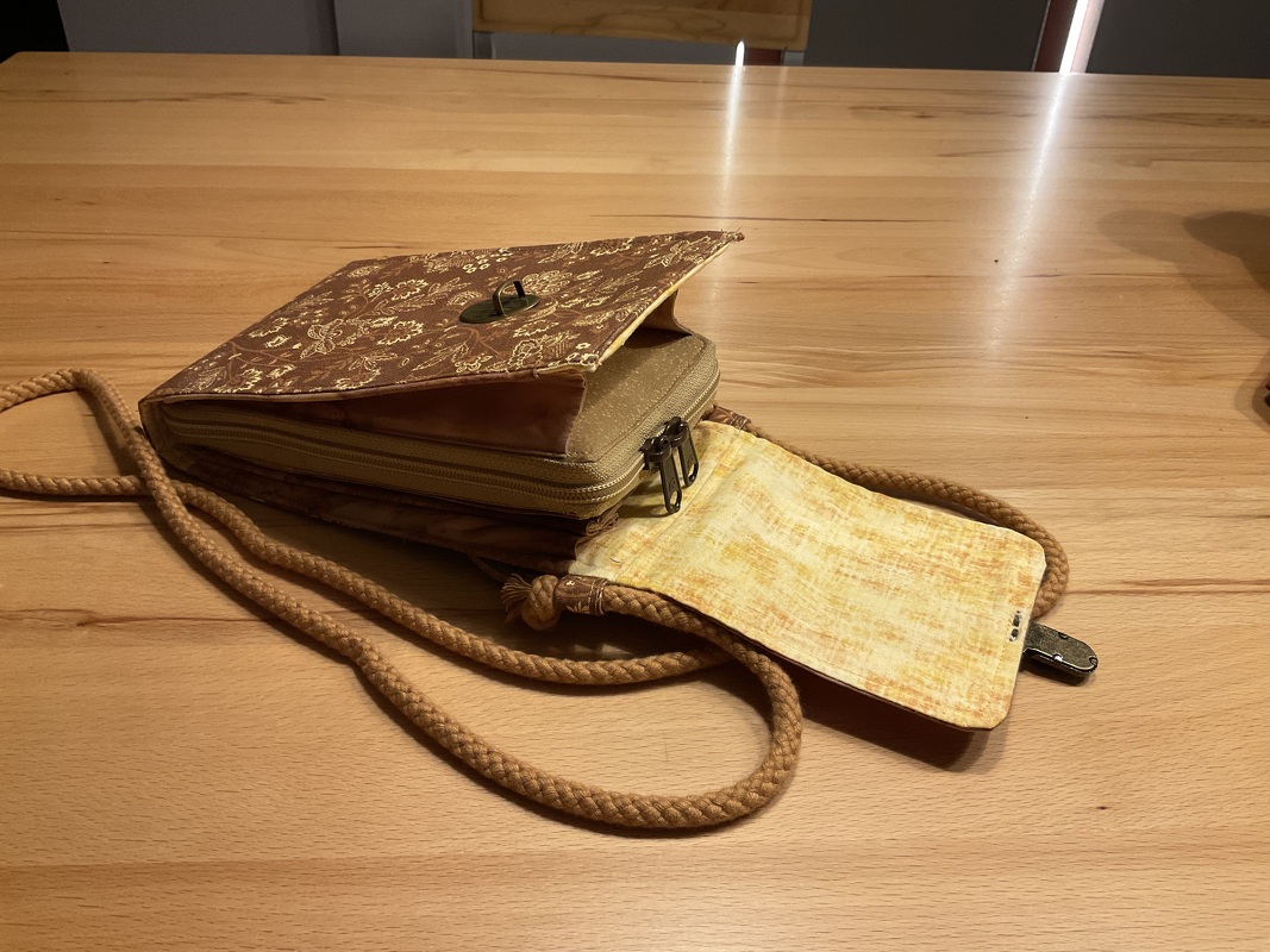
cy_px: 476
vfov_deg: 48.2
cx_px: 635
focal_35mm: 29
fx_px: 1064
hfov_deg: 61.7
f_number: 1.8
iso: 64
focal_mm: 3
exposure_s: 1/50
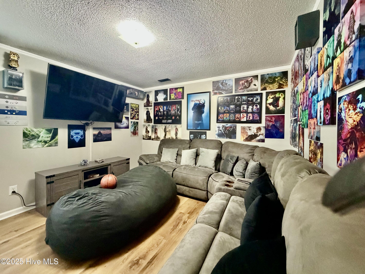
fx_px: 148
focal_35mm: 14
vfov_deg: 85.7
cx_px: 182
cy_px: 137
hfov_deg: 102.1
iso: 1250
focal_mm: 2.22
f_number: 2.2
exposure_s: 1/60
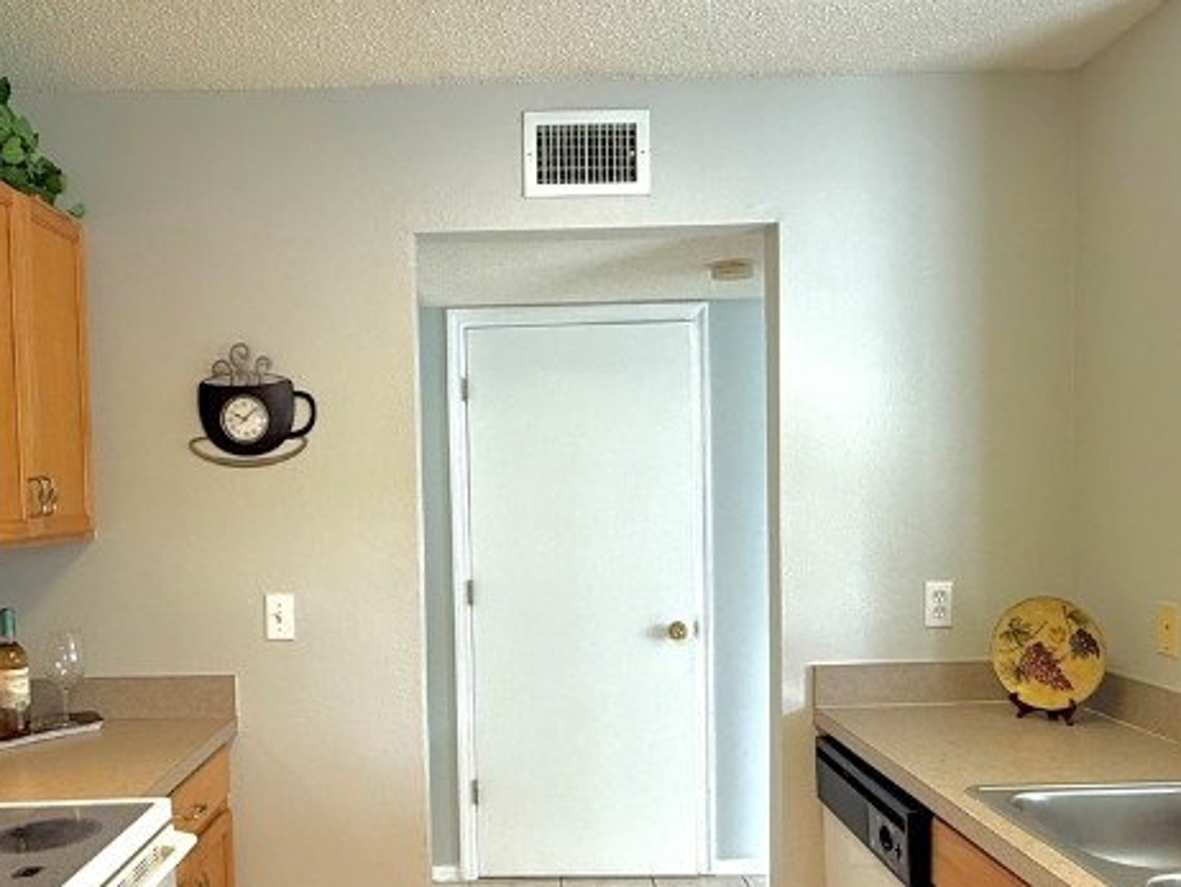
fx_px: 1058
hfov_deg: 58.1
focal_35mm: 31
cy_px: 555
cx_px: 514
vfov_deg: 45.1
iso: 200
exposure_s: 1/120
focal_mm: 2.22
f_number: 2.2
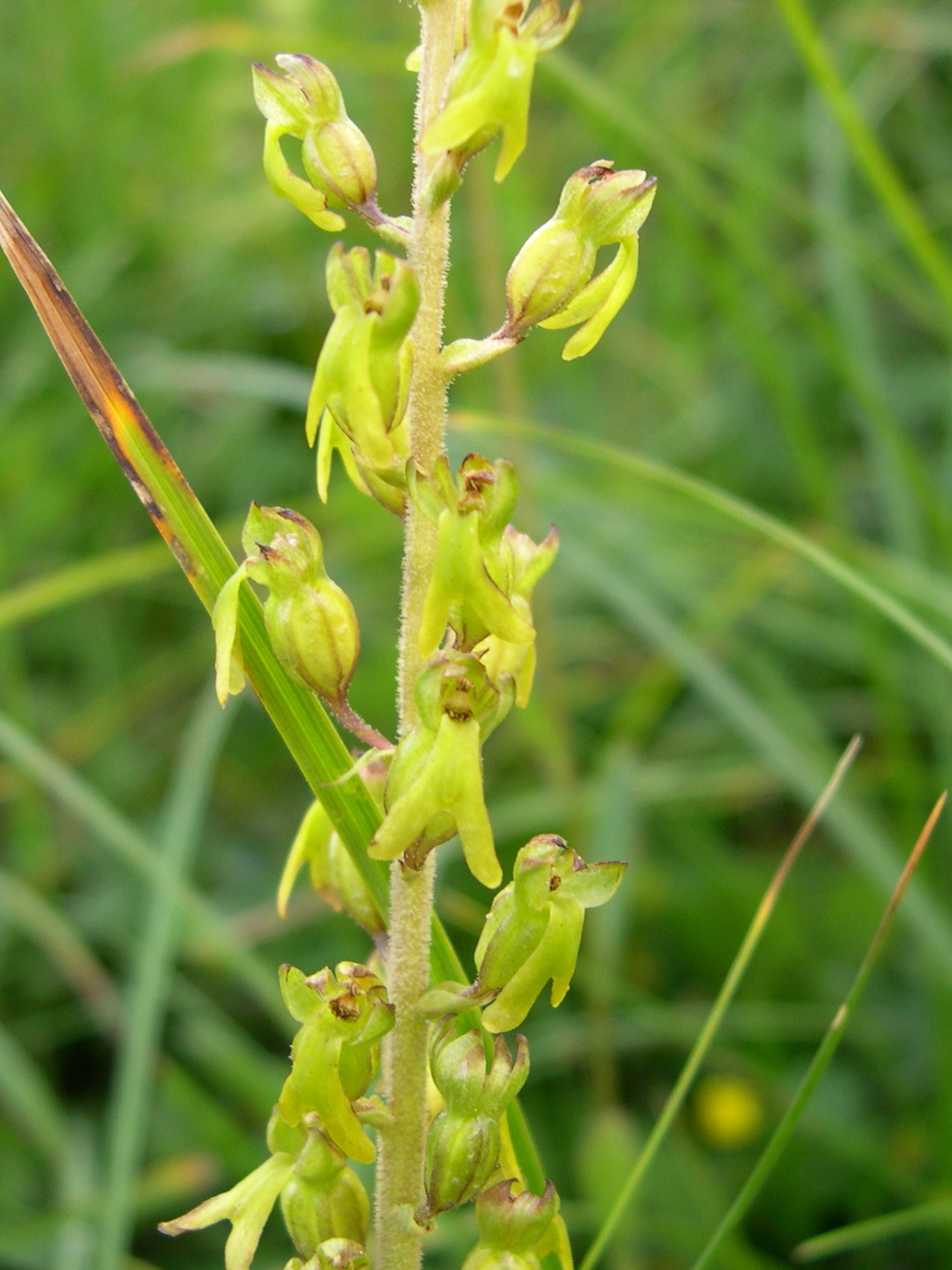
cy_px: 635
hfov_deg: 37.7
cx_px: 476
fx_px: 1393
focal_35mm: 38
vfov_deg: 49.0
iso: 100
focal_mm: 8
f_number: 2.8
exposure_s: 1/113
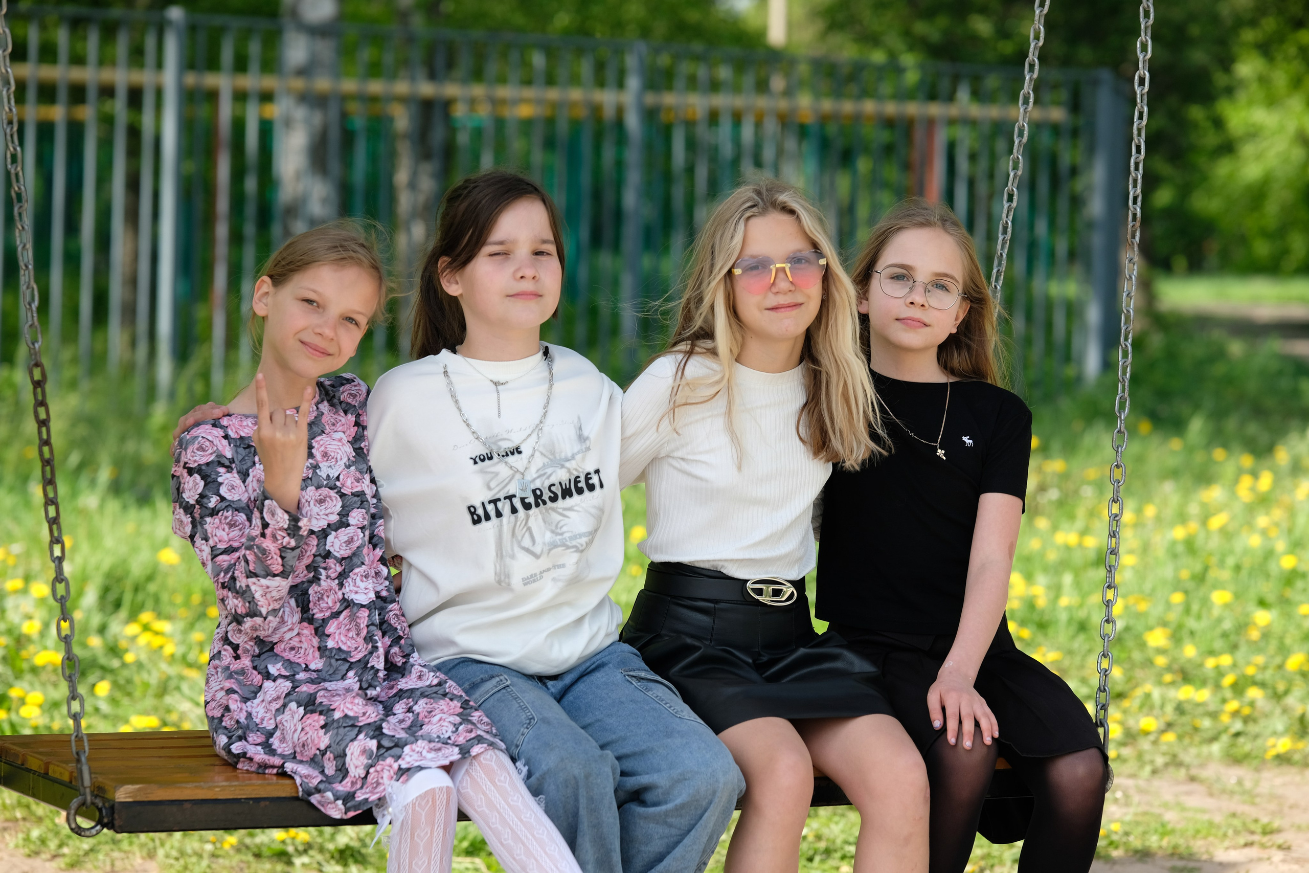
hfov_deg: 18.1
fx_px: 4109
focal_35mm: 113
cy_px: 436
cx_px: 654
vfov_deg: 12.1
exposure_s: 1/800
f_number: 3.2
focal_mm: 75
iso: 200
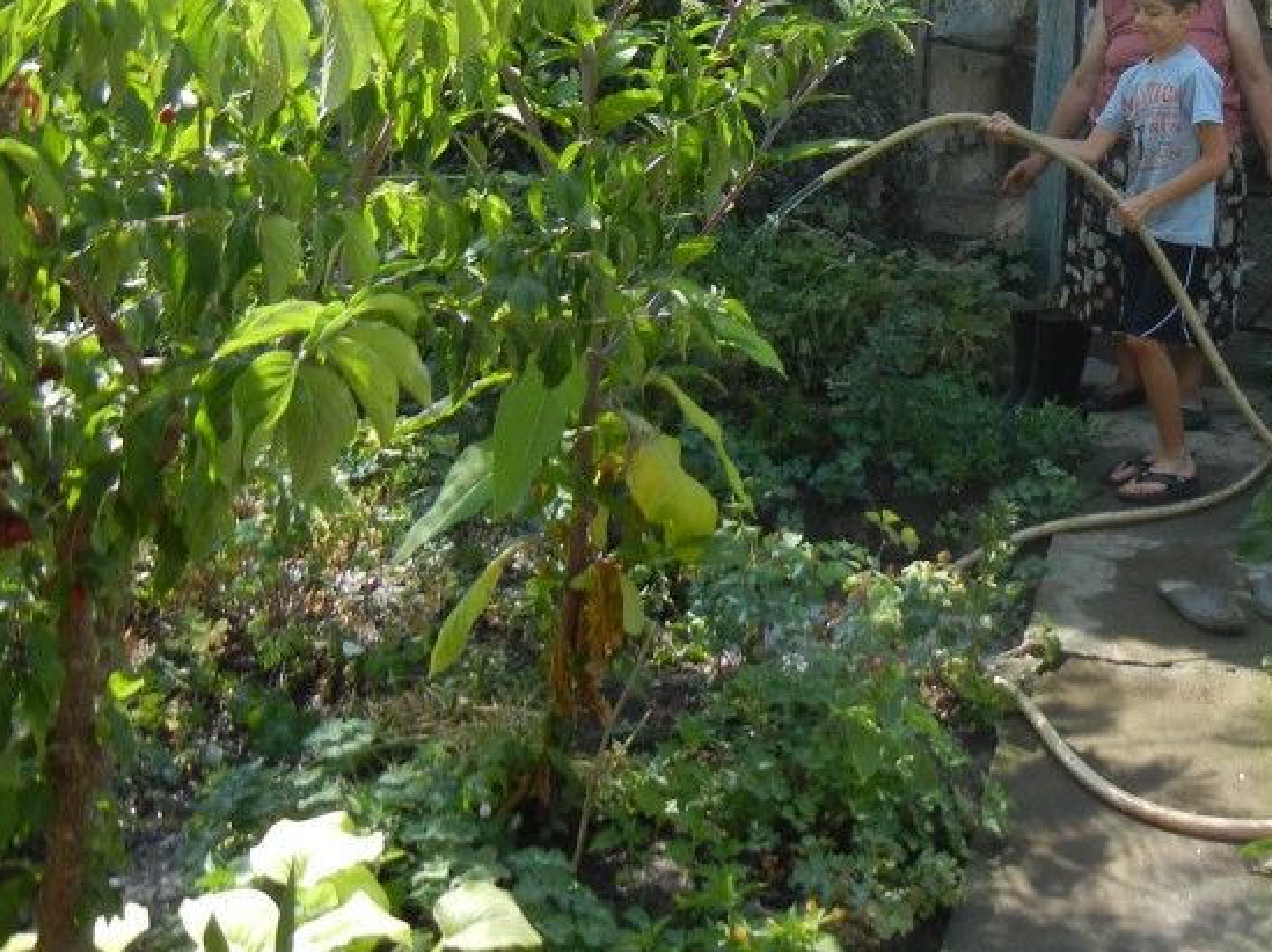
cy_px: 107
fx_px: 2056
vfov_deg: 25.3
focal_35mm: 56
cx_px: 1119
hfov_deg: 32.8
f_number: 3.5
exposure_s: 1/315
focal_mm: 5.4
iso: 160
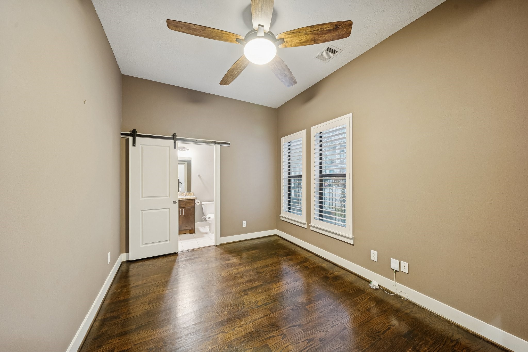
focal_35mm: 12
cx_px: 264
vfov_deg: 90.0
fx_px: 176
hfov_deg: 112.6
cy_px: 176
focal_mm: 12
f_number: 8
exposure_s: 1.3
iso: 640
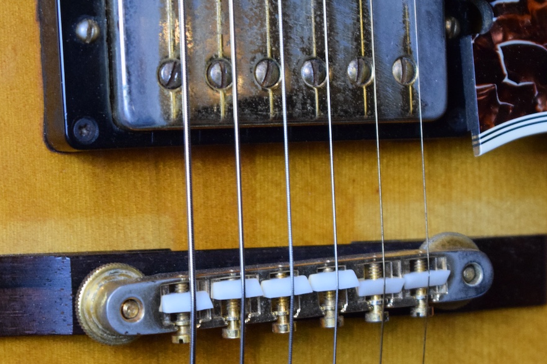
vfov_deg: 9.8
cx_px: 301
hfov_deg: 14.7
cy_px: 281
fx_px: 2125
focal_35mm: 140
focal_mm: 55
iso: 3200
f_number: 5.6
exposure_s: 1/60
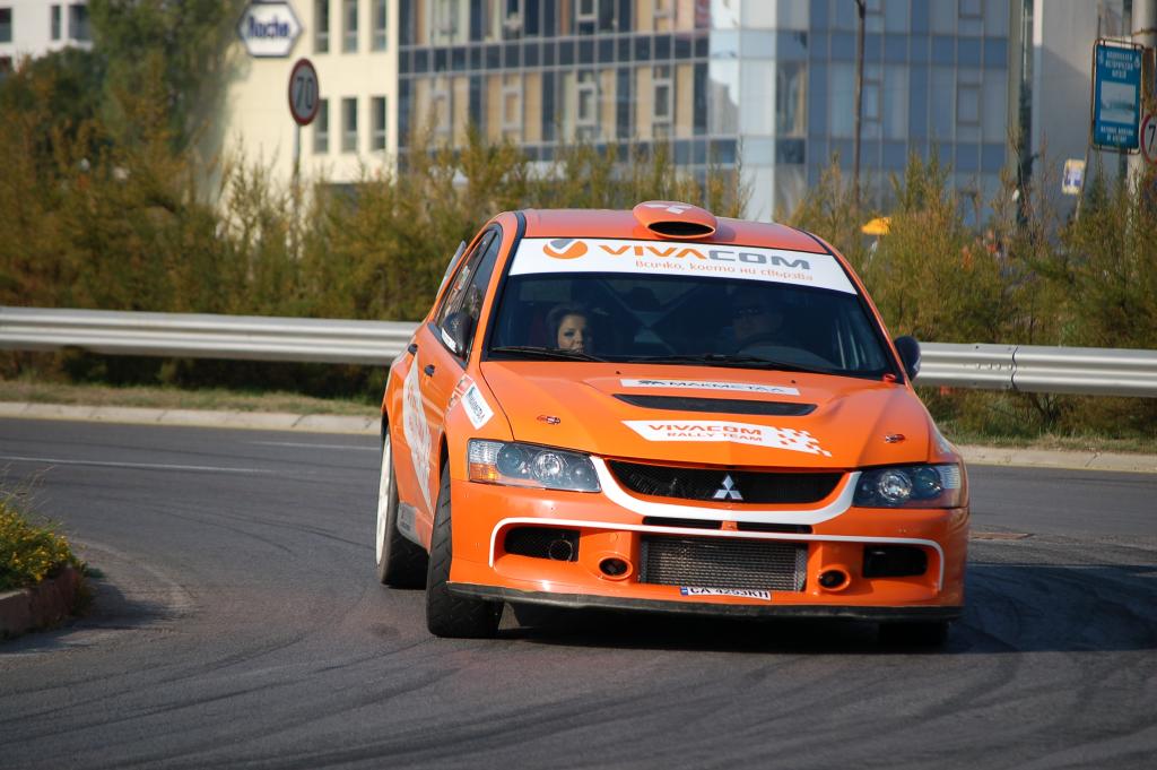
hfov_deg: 9.5
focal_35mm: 218
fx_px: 6984
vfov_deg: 6.3
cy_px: 385
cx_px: 578
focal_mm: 145
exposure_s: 1/1000
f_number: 5.3
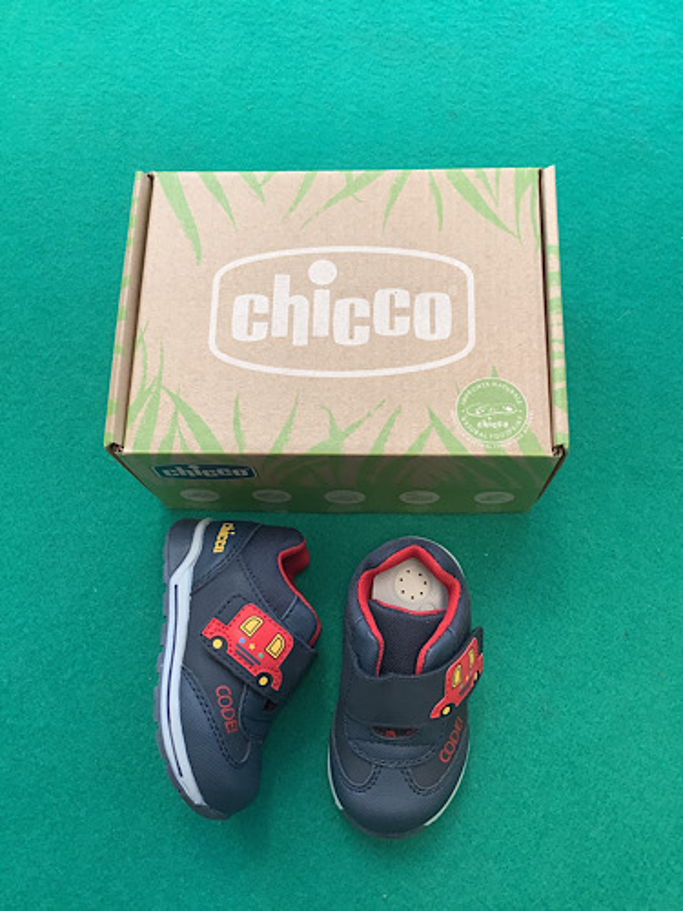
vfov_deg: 58.4
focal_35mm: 31
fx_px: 816
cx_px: 342
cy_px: 456
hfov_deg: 45.4
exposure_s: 1/50
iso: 80
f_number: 2.4
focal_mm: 3.3
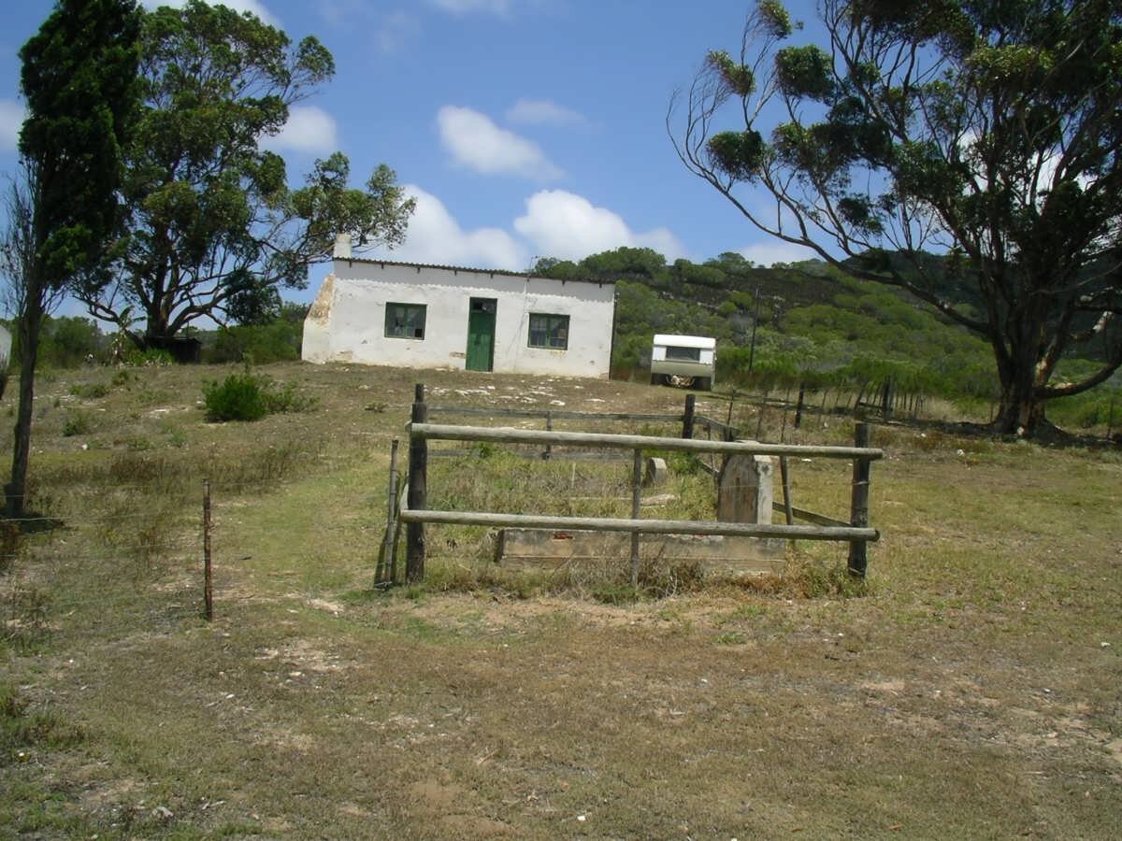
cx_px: 561
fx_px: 1199
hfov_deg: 50.1
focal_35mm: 37
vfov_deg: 38.7
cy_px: 420
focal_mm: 5.7
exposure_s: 1/200
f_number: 6.9
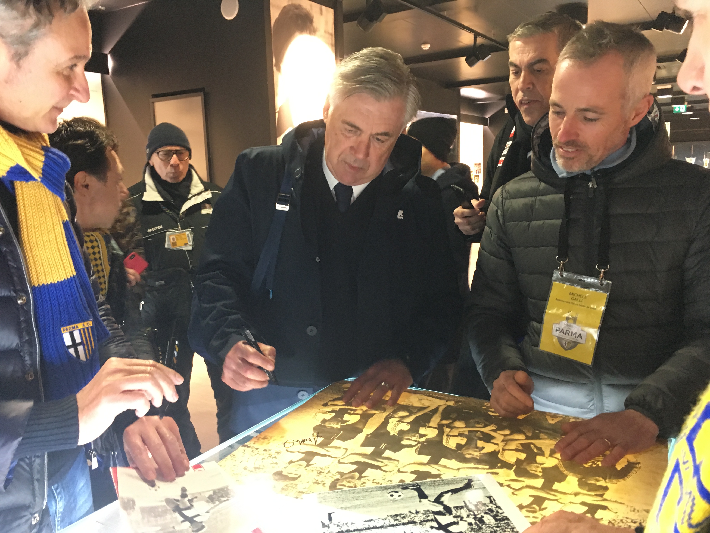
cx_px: 355
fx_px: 595
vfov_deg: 48.2
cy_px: 266
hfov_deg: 61.7
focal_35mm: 29
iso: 200
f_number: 2.2
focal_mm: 4.15
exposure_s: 1/20
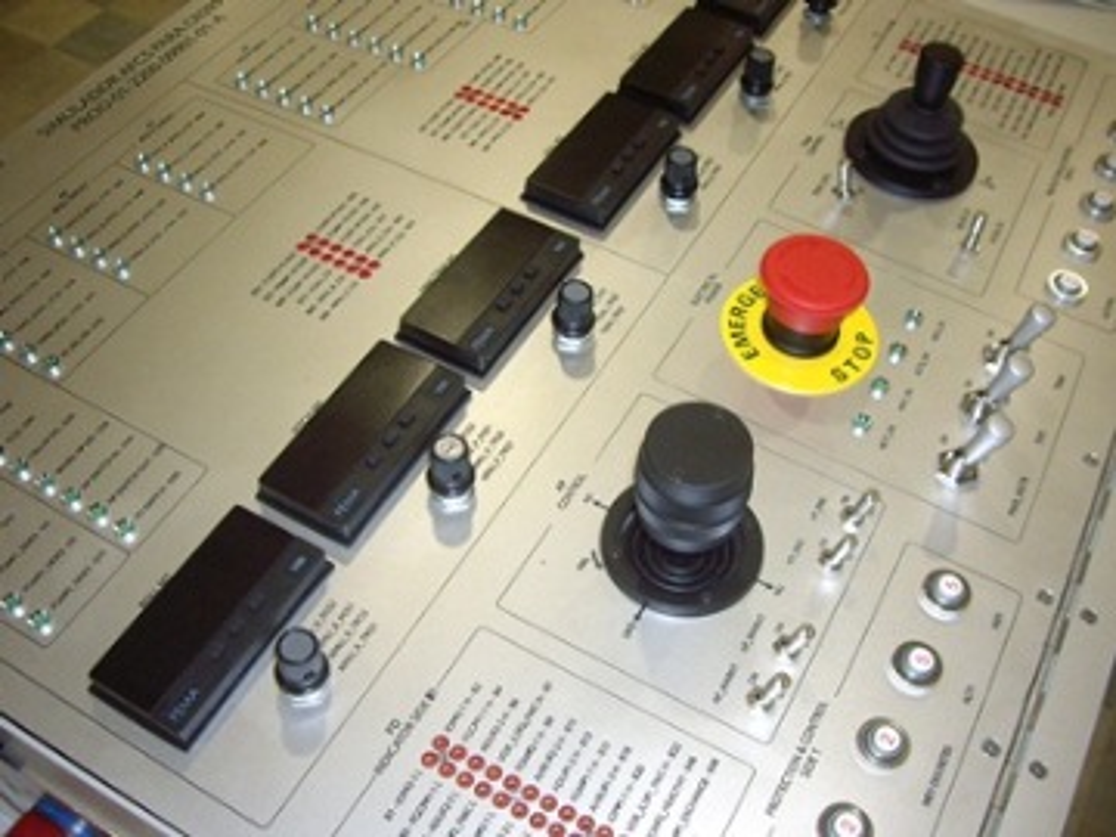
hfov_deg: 49.0
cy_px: 418
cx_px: 558
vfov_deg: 37.7
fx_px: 1225
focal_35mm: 38
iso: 200
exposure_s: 1/60
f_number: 2.7
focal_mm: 6.2
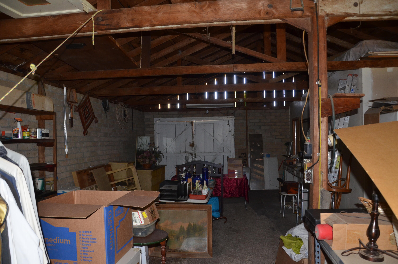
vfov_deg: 47.7
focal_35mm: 27
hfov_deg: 67.5
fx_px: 298
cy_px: 132
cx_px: 199
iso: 800
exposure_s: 1/60
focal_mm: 18
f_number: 3.5
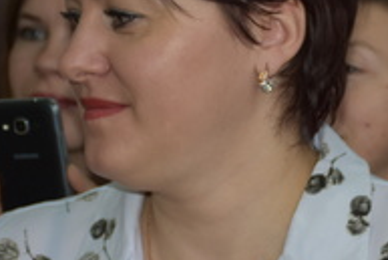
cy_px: 206
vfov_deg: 4.9
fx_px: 3020
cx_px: 519
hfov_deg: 7.3
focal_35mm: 280
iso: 560
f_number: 4.5
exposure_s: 1/60
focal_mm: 48
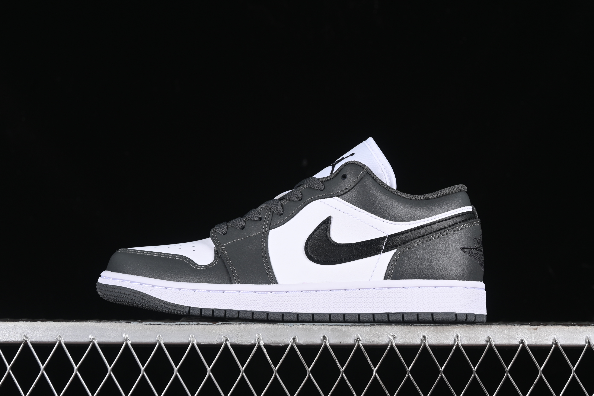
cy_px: 198
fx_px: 1237
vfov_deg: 18.2
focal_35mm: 75
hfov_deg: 27.0
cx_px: 297
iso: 160
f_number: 7.1
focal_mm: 50
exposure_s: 1/80
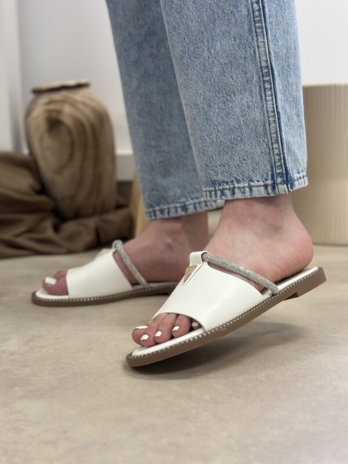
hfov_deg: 30.3
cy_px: 232
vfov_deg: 39.7
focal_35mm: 48
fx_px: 643
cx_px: 174
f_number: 1.78
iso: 200
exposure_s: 1/100
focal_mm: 6.86
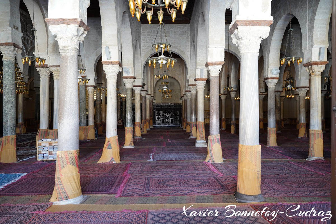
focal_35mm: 28
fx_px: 261
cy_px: 112
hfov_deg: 65.5
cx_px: 168
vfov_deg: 46.4
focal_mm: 28
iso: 800
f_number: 4
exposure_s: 1/60
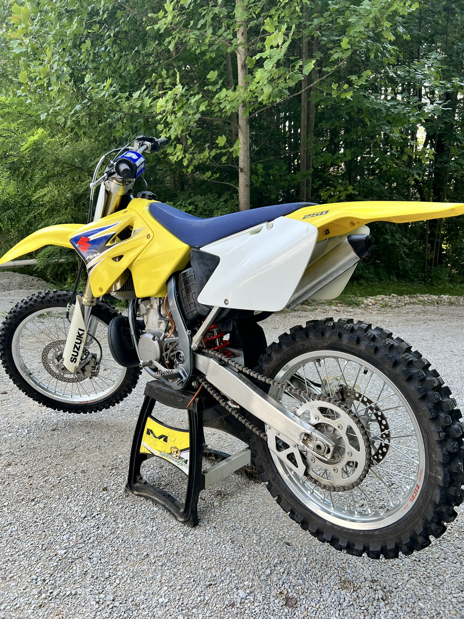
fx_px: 465
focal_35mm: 26
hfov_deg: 53.1
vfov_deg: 67.3
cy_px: 310
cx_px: 232
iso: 50
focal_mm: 5.7
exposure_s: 1/499
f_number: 1.5
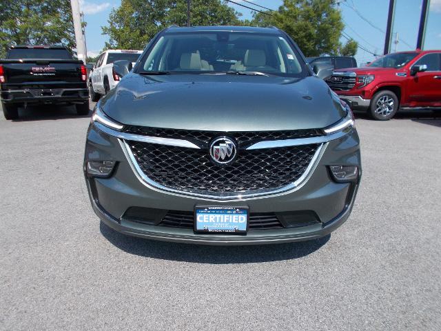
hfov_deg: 67.3
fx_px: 331
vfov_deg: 53.1
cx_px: 220
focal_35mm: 26
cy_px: 166
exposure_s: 1/160
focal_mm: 4.6
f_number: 8
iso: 80
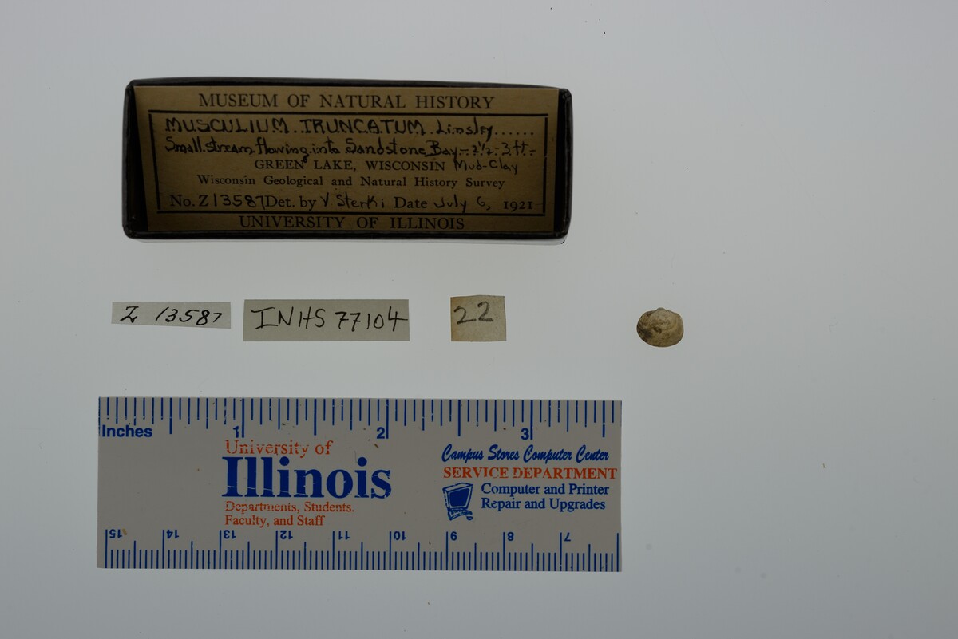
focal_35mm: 60
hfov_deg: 33.4
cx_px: 479
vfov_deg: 22.6
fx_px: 1597
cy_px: 320
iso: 100
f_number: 10
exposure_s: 1/200
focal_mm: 60
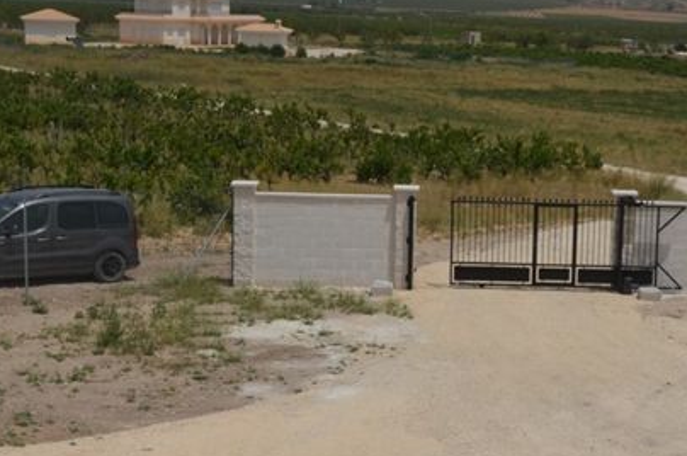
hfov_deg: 22.6
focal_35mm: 89
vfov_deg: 15.3
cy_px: 292
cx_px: 557
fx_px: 1696
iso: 100
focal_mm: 34
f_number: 10
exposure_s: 1/400
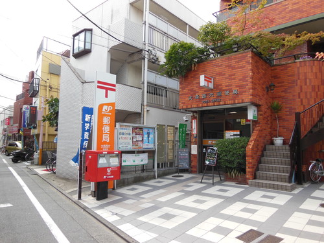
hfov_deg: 69.4
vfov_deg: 54.9
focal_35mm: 25
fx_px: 234
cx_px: 162
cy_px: 122
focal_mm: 4.5
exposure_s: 1/320
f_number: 3.5
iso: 125
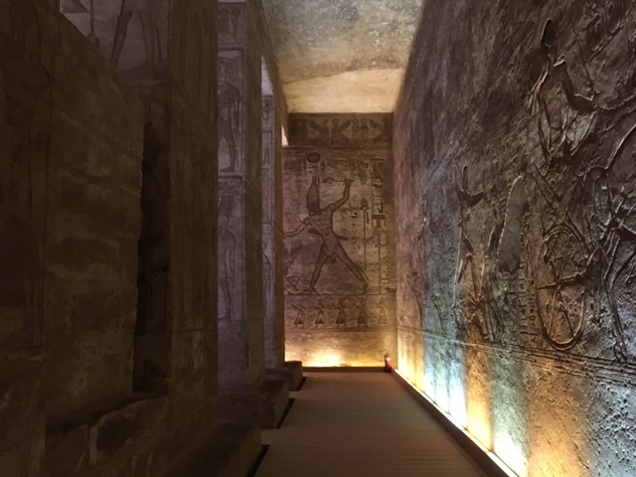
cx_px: 318
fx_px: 533
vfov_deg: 48.2
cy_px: 238
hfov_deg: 61.7
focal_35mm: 29
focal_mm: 4.15
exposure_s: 1/17
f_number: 2.2
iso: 400
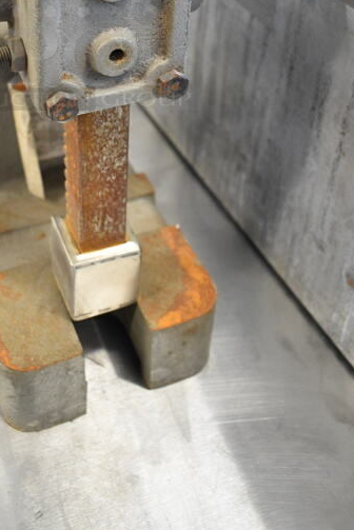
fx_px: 722
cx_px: 83
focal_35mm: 49
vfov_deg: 37.7
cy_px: 55
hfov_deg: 27.1
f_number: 3.5
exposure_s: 1/30
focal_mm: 18
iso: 1100
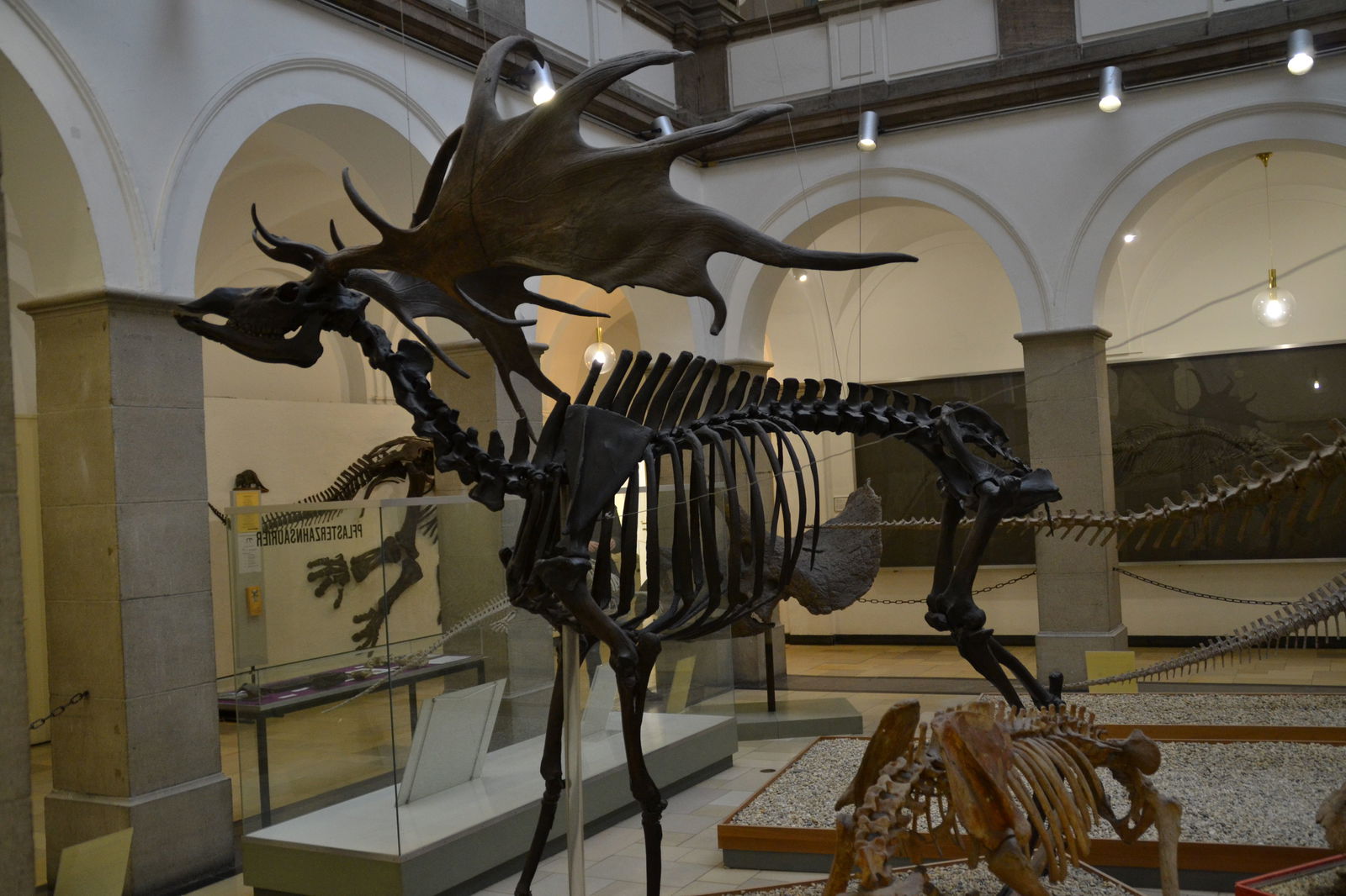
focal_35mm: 33
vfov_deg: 40.0
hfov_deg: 57.2
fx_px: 1233
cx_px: 673
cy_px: 448
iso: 900
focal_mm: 22
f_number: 3.5
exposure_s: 1/60
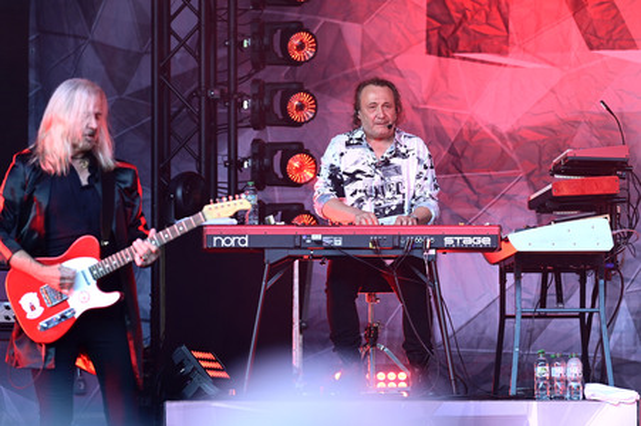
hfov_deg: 10.3
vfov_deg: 6.9
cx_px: 320
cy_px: 213
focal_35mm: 200
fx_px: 3558
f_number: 3.5
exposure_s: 1/320
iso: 500
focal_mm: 200
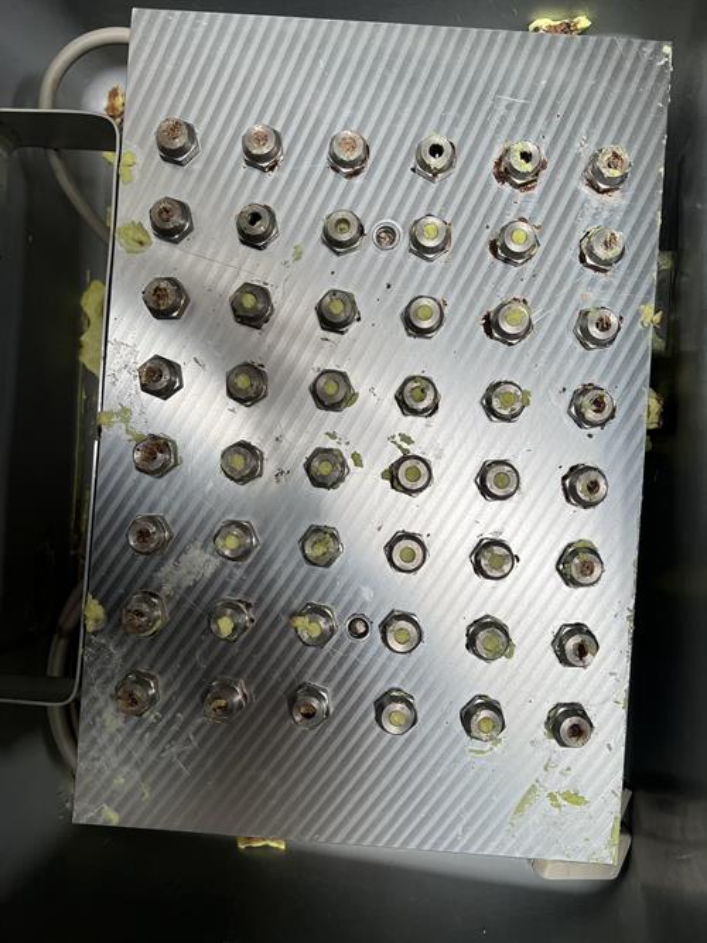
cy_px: 472
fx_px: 708
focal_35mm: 26
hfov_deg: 53.0
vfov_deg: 67.3
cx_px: 354
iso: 40
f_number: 1.5
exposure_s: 1/197
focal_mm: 5.7
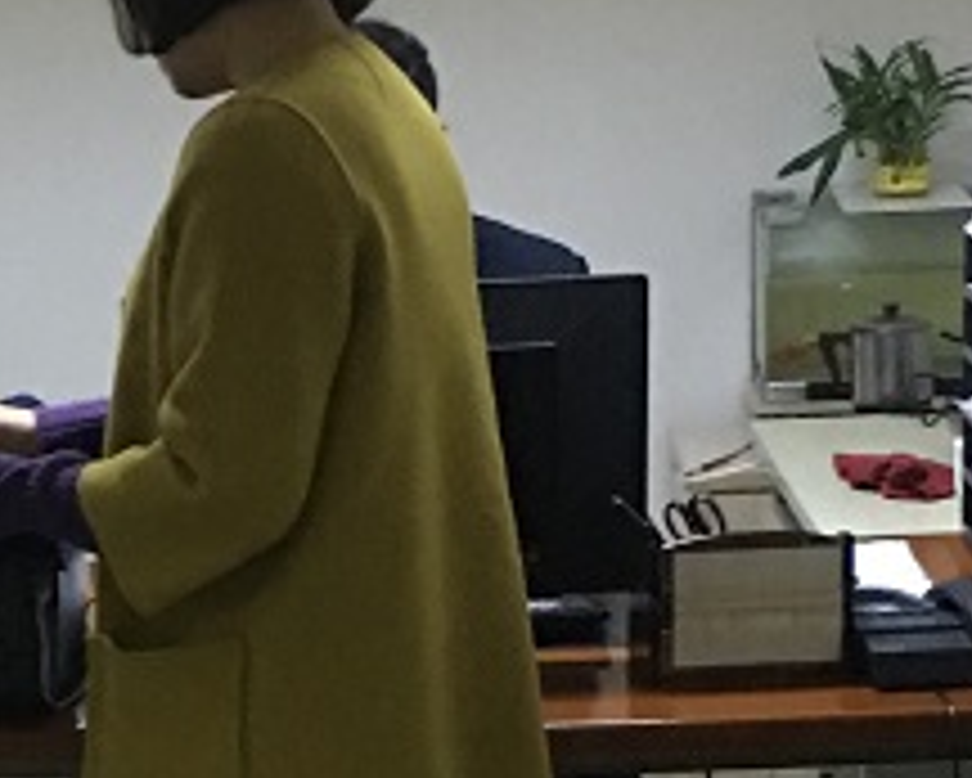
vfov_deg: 11.6
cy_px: 913
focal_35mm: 131
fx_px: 3770
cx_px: -76
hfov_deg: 14.4
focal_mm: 4.15
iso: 160
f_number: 2.2
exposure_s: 1/8
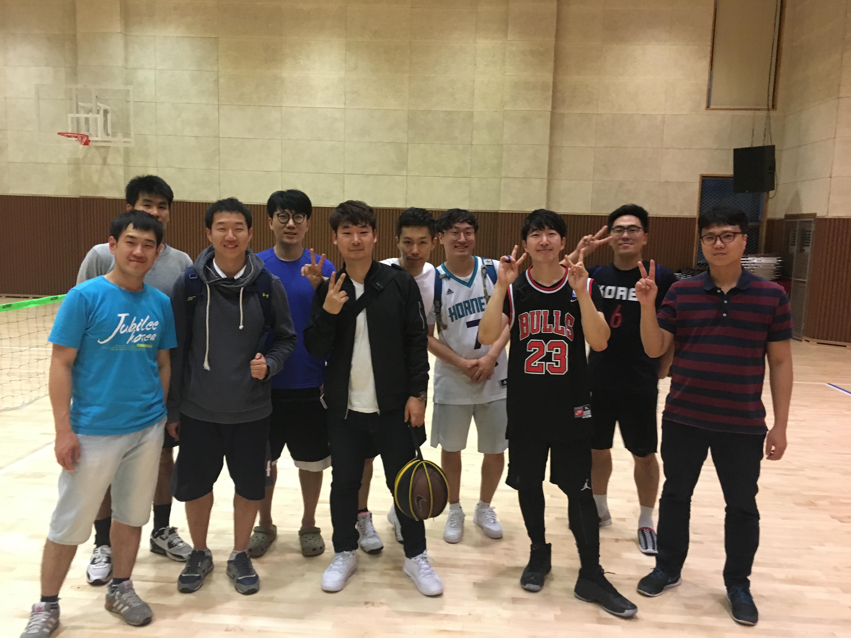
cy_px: 319
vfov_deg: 48.2
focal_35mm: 29
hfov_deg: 61.7
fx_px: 713
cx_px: 426
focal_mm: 4.15
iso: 200
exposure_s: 1/15
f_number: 2.2
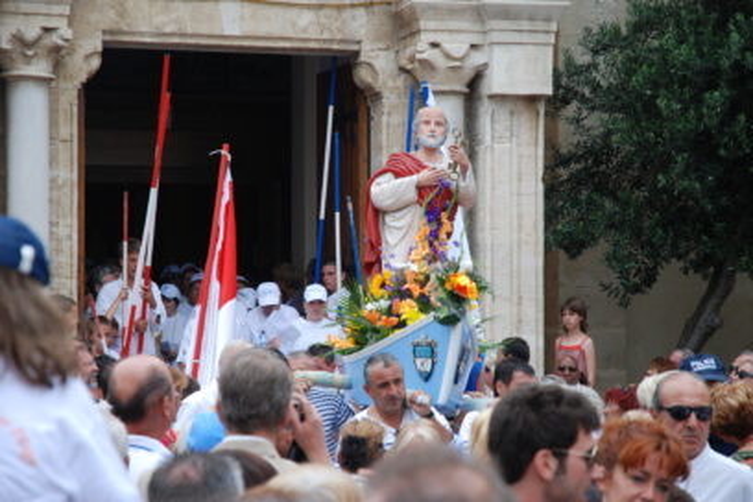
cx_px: 376
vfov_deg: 13.0
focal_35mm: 105
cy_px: 251
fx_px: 2196
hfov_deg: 19.5
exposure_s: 1/320
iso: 200
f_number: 4.5
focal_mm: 70
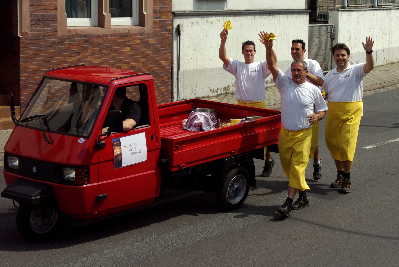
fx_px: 666
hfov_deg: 33.4
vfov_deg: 22.7
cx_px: 200
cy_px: 134
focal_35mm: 60
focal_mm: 40
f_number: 8
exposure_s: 1/1000
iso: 400
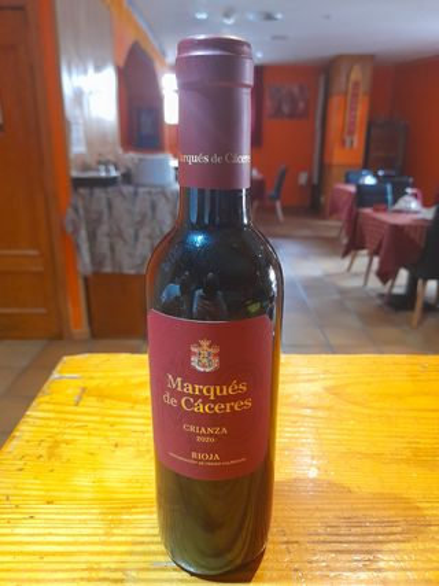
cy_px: 293
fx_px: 423
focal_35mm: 25
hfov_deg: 54.9
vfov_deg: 69.4
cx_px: 220
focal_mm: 4.6
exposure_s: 1/25
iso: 500
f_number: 2
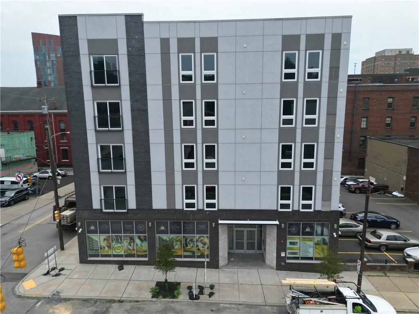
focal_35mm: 24
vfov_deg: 56.8
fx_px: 291
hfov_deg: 71.6
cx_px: 210
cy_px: 157
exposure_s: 1/2000
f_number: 1.7
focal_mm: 6.72
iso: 100
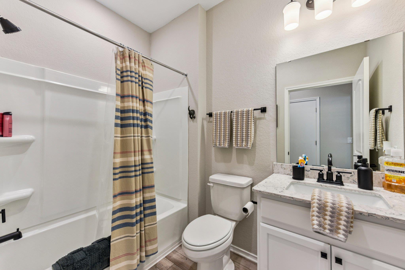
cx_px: 202
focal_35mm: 14
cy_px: 135
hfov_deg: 104.2
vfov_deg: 81.2
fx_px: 158
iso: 180
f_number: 8
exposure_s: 1/8
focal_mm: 14
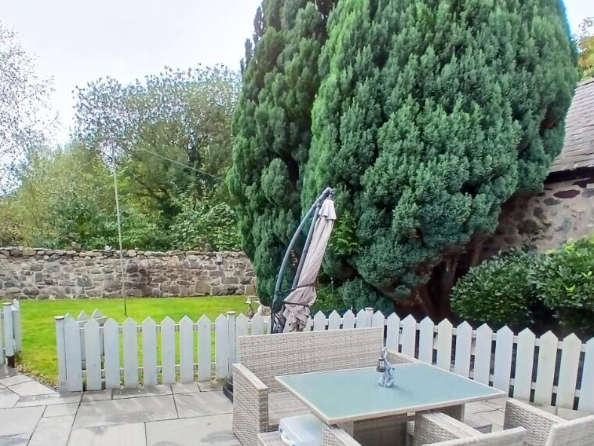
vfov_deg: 58.1
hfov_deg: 73.4
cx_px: 250
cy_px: 282
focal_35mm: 23
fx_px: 395
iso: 50
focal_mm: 1.4
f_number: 2.2
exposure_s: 1/500
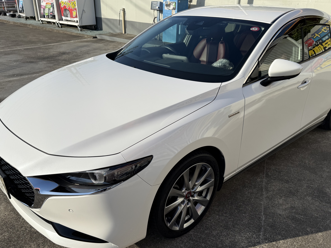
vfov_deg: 48.1
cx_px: 162
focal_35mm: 29
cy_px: 138
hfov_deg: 61.7
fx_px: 277
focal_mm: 6.76
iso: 80
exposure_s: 1/5714
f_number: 1.78
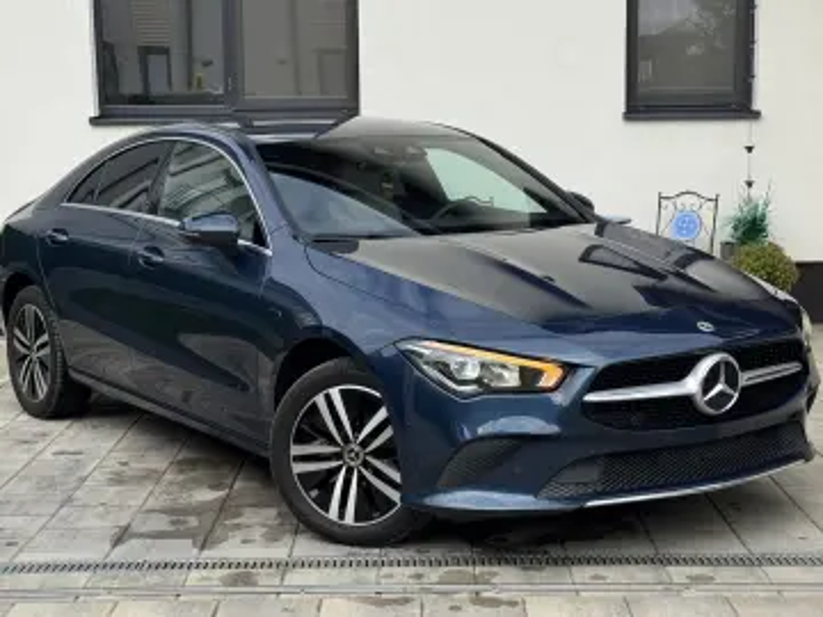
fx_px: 1141
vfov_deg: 30.3
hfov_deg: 39.7
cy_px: 308
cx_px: 412
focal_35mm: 48
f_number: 1.78
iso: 64
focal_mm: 6.76
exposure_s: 1/2513
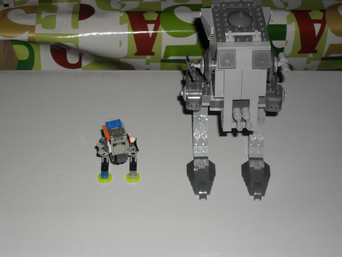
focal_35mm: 77
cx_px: 171
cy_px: 128
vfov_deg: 19.1
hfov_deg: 25.3
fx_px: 761
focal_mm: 13.6
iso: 100
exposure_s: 1/60
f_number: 5
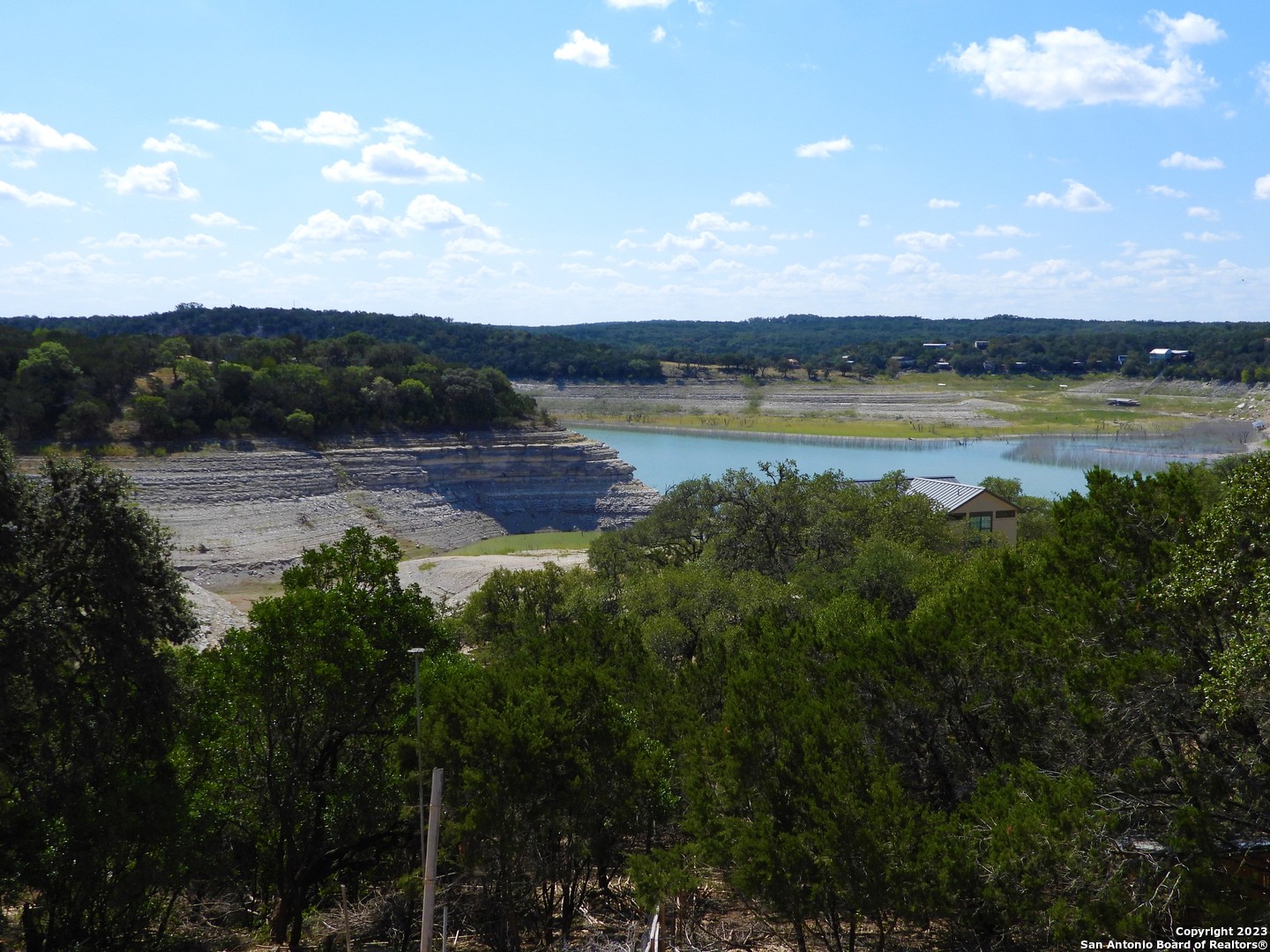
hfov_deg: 49.0
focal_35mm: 38
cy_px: 476
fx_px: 1394
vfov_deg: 37.7
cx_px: 635
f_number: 3.2
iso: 100
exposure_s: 1/2000
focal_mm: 6.8
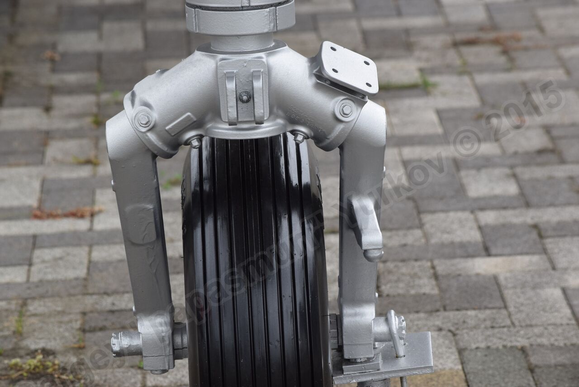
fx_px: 2897
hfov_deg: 11.4
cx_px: 290
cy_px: 194
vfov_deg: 7.6
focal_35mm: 180
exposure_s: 1/250
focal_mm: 120
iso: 250
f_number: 8
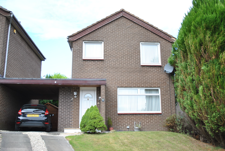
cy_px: 76
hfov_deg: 49.5
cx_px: 112
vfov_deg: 34.3
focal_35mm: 39
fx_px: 244
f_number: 7.1
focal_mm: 26
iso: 100
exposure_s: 1/200
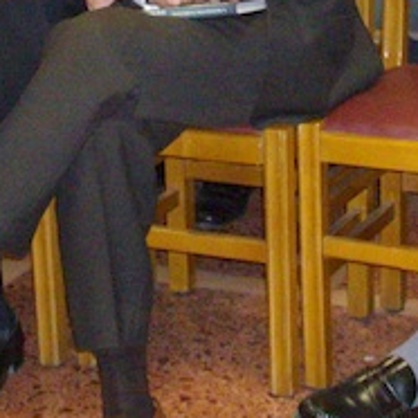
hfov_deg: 12.4
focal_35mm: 141
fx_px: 1926
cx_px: 290
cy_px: -110
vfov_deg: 12.1
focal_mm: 6.2
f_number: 2.8
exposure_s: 1/50
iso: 385
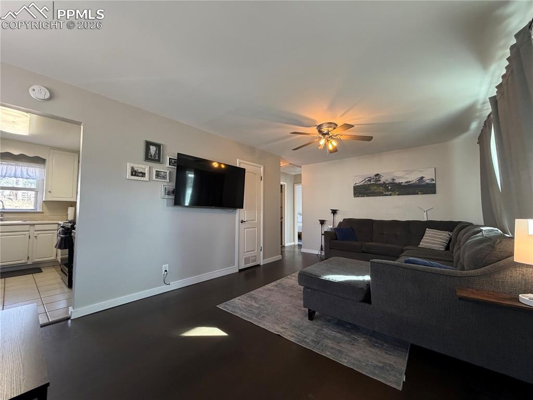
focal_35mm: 14
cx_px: 266
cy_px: 200
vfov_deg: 85.6
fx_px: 215
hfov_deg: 102.1
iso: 320
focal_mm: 2.22
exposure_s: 1/120
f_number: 2.2
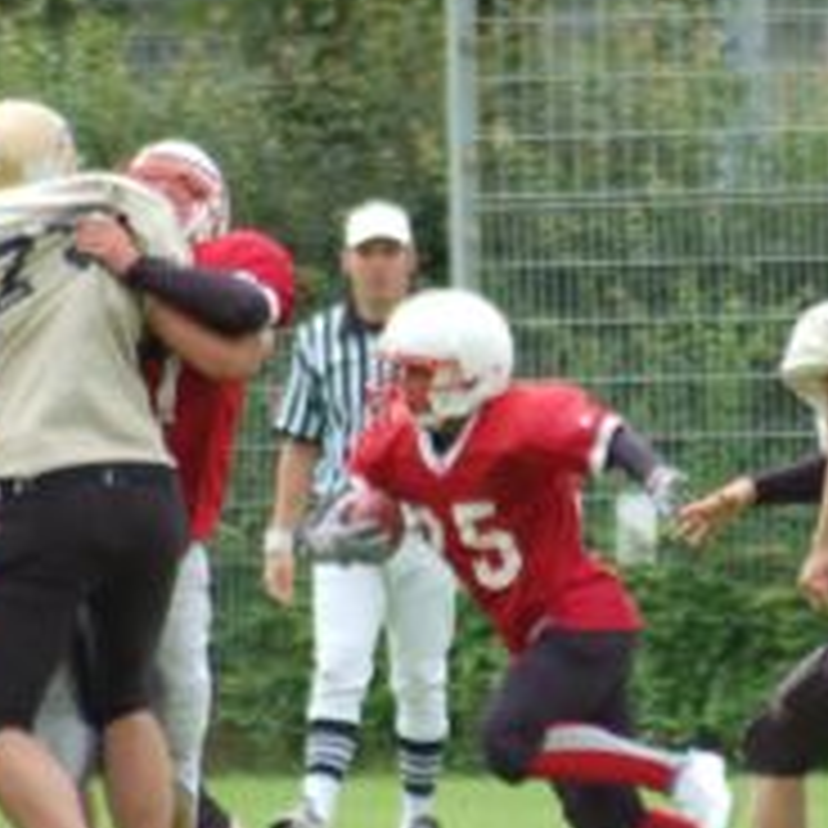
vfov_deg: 1.9
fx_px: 25384
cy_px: 459
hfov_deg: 1.9
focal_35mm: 938
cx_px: 592
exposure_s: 1/500
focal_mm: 300
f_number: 5.6
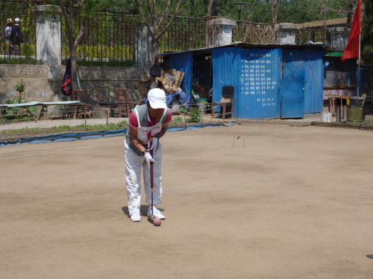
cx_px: 186
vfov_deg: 21.3
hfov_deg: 28.2
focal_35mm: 69
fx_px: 744
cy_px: 140
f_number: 4.5
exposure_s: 1/800
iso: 100
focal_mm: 12.3
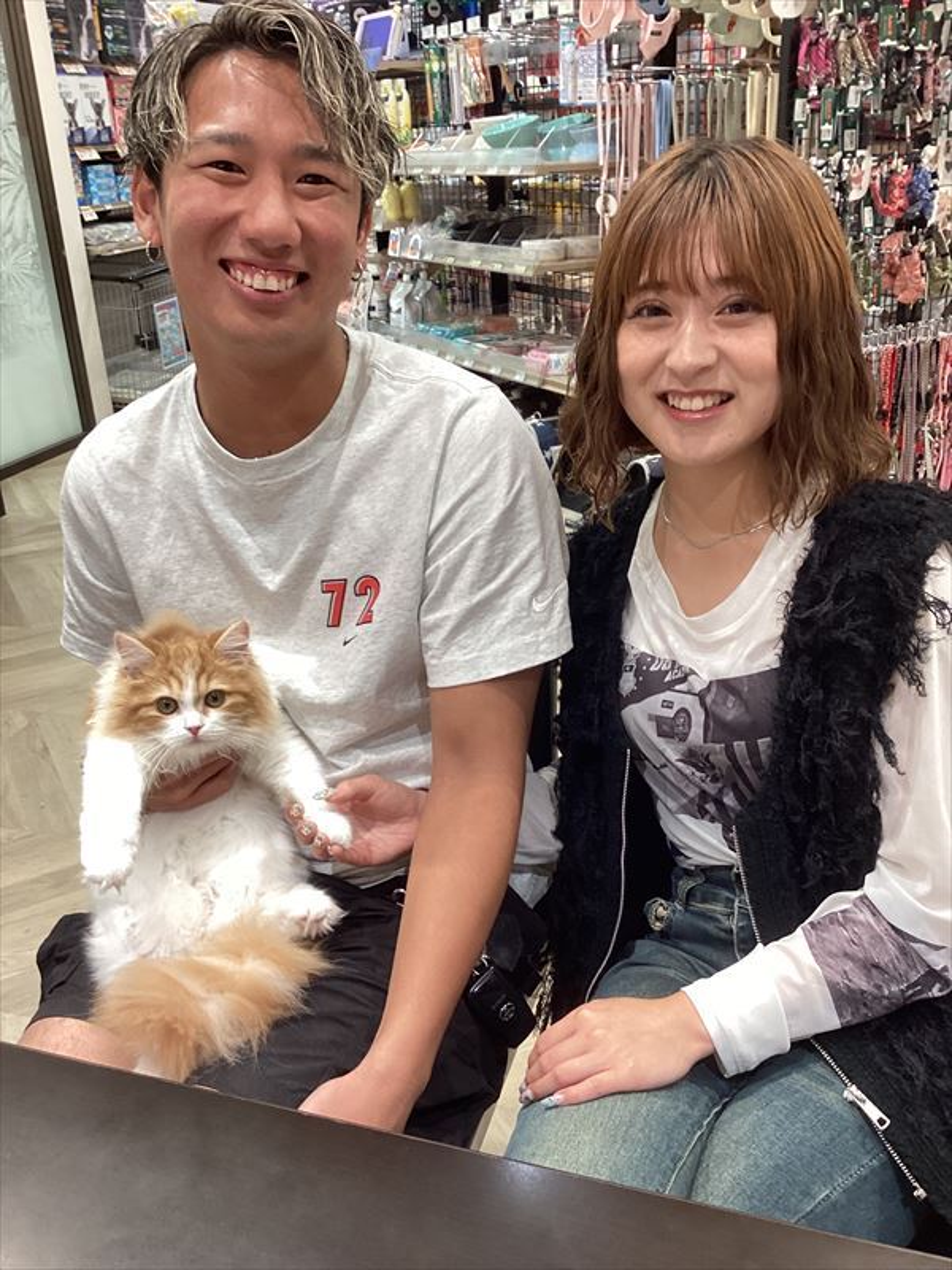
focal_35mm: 31
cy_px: 635
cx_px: 476
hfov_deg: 45.4
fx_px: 1137
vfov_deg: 58.4
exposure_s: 1/60
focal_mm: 3.3
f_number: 2.4
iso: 100
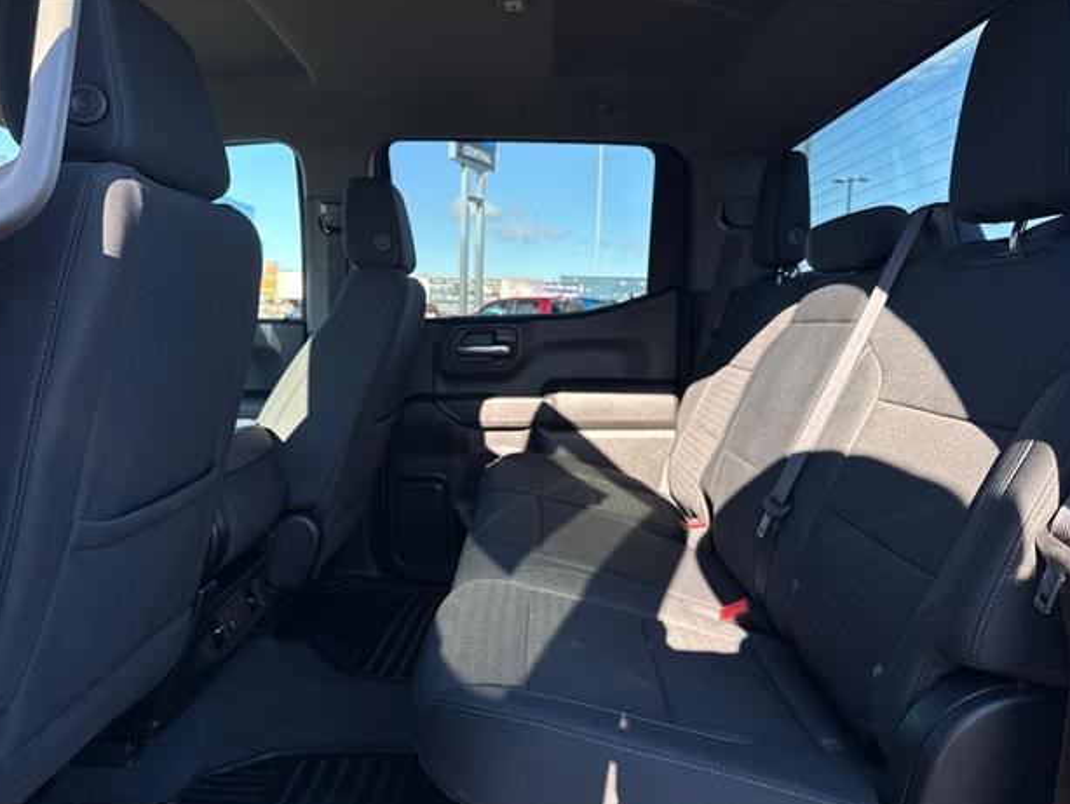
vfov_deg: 54.9
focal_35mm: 25
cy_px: 412
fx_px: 773
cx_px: 530
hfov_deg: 69.4
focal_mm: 6.76
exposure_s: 1/203
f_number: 1.78
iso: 64
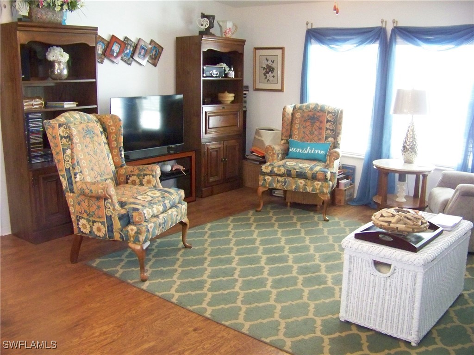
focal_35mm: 36
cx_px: 237
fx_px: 493
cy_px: 178
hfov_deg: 51.4
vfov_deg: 39.7
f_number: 2.8
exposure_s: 1/30
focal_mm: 5.85
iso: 640
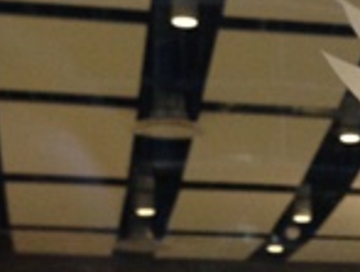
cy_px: 429
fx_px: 1866
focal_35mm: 179
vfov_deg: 8.1
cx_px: 578
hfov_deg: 10.5
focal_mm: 4.13
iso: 125
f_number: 2.4
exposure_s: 1/20
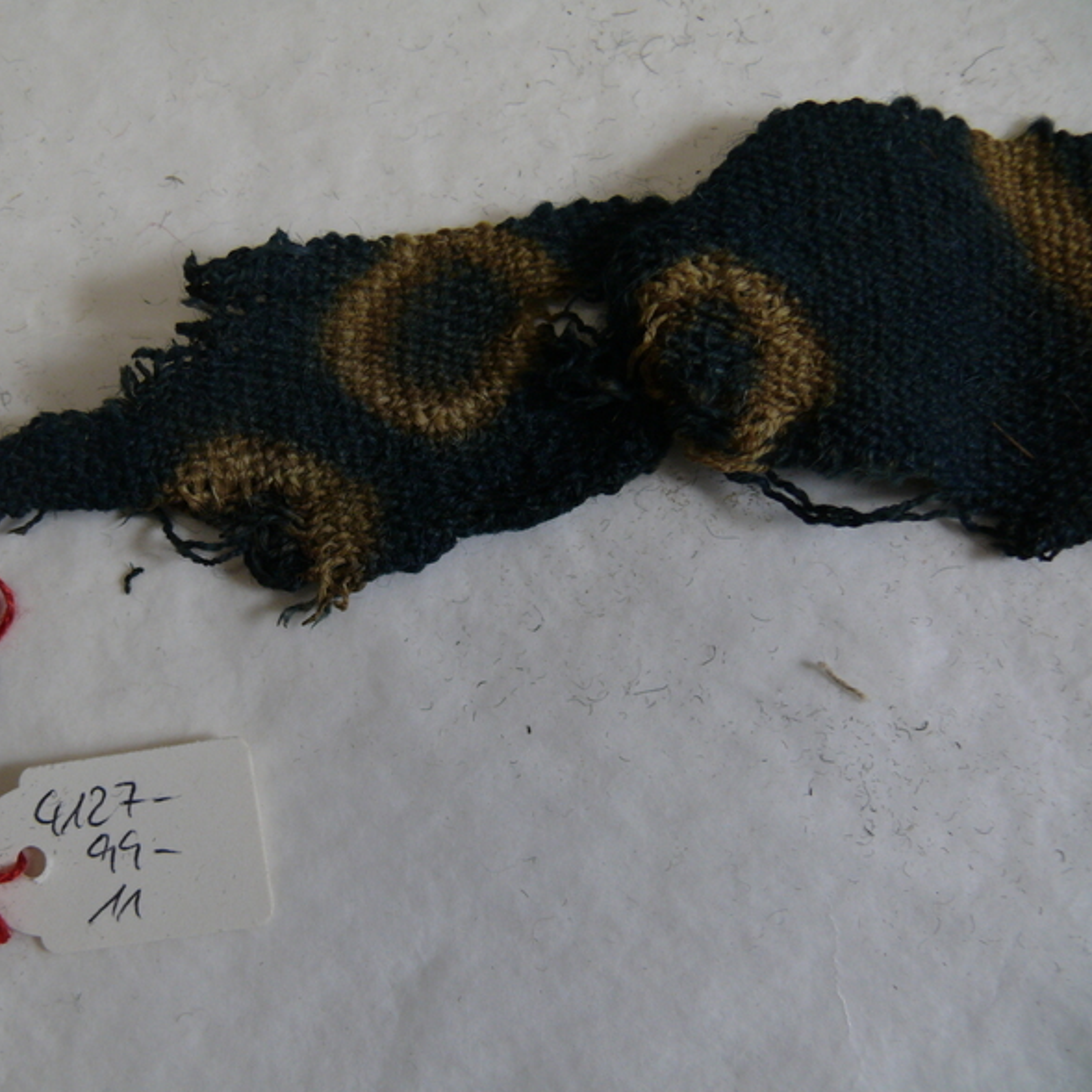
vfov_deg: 40.0
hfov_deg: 39.7
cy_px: 545
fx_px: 1499
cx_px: 389
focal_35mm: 42
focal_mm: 7.4
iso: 100
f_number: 2.8
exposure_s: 1/30
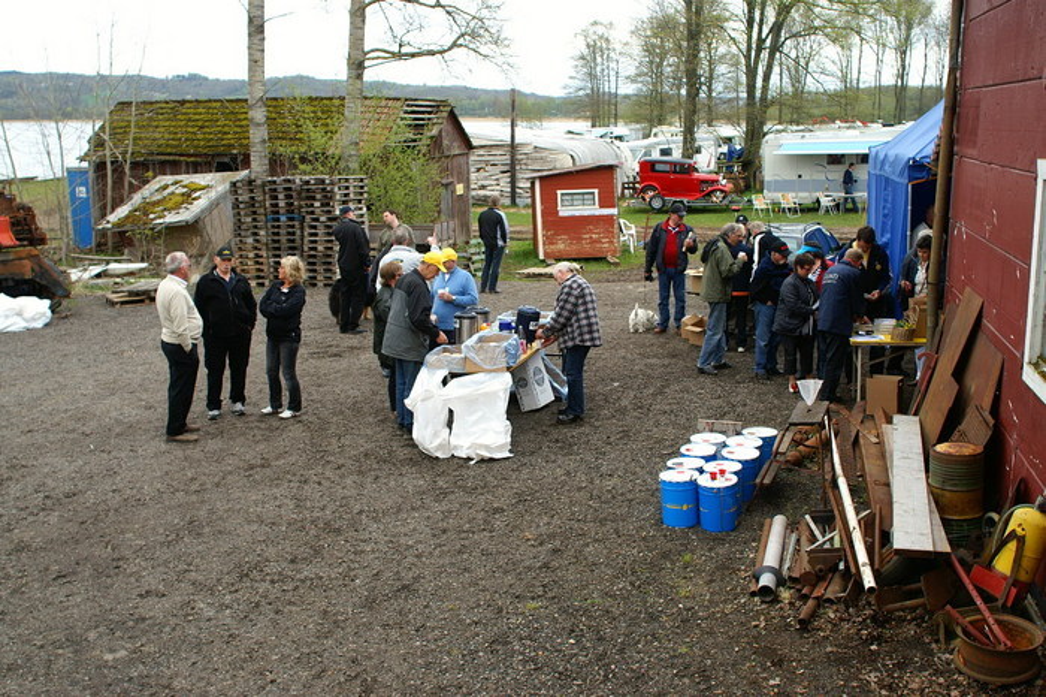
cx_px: 523
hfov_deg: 53.2
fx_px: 1045
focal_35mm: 36
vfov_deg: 36.8
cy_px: 348
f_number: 4
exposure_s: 1/350
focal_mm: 24
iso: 100
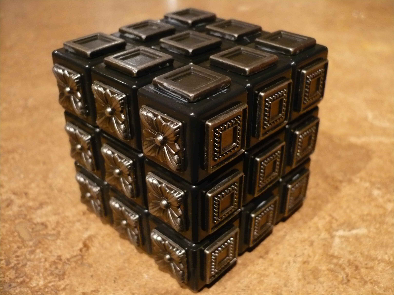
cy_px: 148
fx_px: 398
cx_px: 197
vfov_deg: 40.7
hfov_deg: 52.6
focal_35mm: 35
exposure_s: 1/8
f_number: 2.8
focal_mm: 5.8
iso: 250
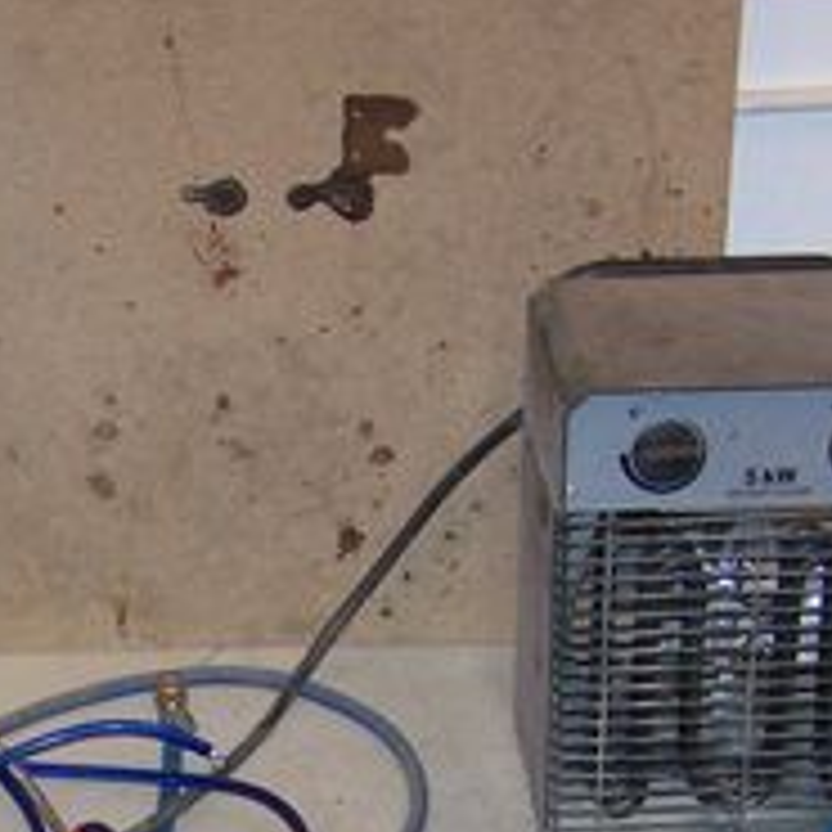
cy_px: 985
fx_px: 3154
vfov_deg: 14.6
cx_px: 13
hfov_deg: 14.8
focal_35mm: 116
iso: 80
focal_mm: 6.3
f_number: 2.8
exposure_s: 1/60
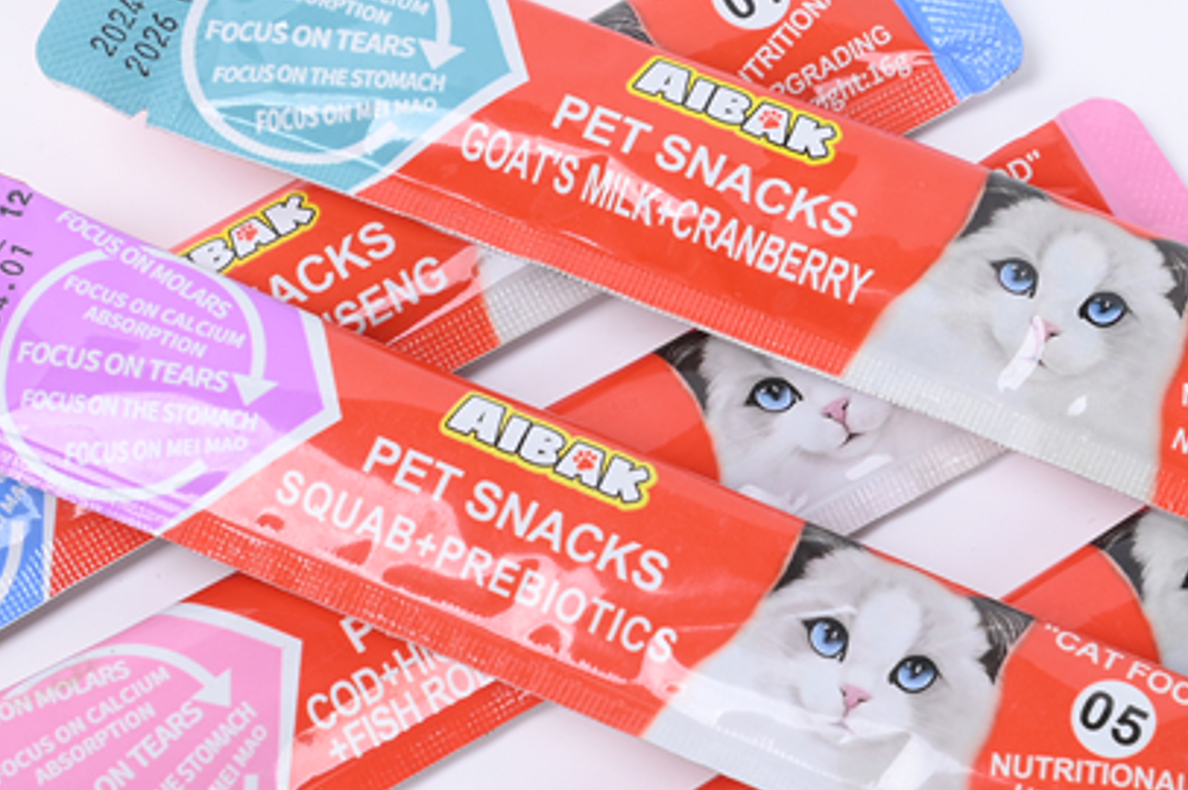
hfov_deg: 10.7
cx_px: 556
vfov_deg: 7.1
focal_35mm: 192
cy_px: 569
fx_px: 6331
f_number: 11
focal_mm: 78
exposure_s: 1/125
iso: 125
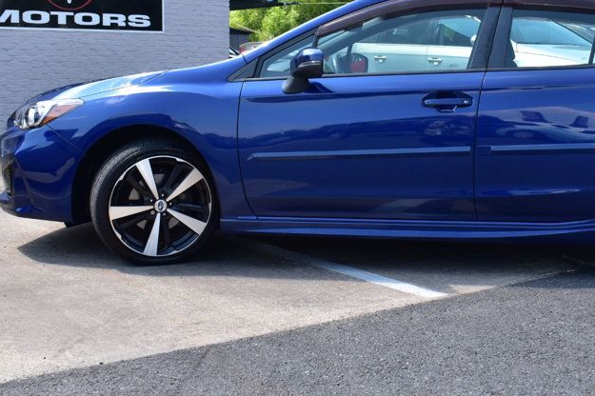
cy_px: 107
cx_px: 395
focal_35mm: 59
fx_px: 975
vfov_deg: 22.8
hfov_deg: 33.7
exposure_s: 1/320
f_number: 10
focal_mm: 24
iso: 400
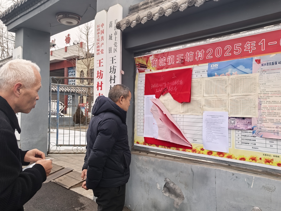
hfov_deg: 60.0
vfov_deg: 46.8
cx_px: 140
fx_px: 244
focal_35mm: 30
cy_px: 106
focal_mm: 8.5
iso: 50
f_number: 2
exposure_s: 1/791
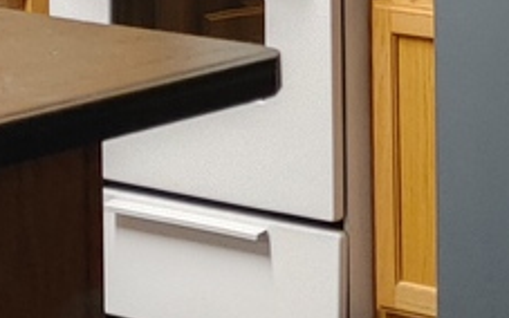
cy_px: -336
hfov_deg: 11.0
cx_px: 973
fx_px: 2428
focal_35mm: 175
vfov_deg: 7.2
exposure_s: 1/20
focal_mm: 5.58
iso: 250
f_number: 1.8
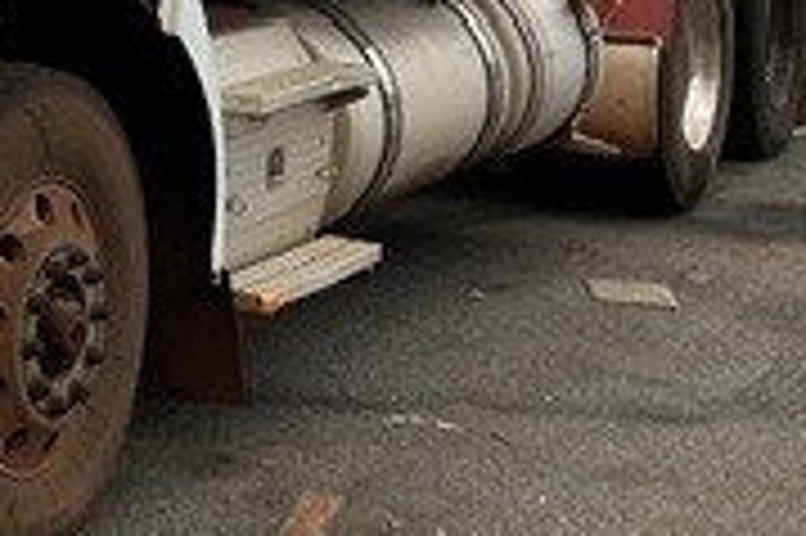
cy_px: -158
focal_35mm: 108
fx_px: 2416
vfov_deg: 12.3
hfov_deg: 17.8
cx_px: -234
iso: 25
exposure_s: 1/2227
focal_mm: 3
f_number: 1.8
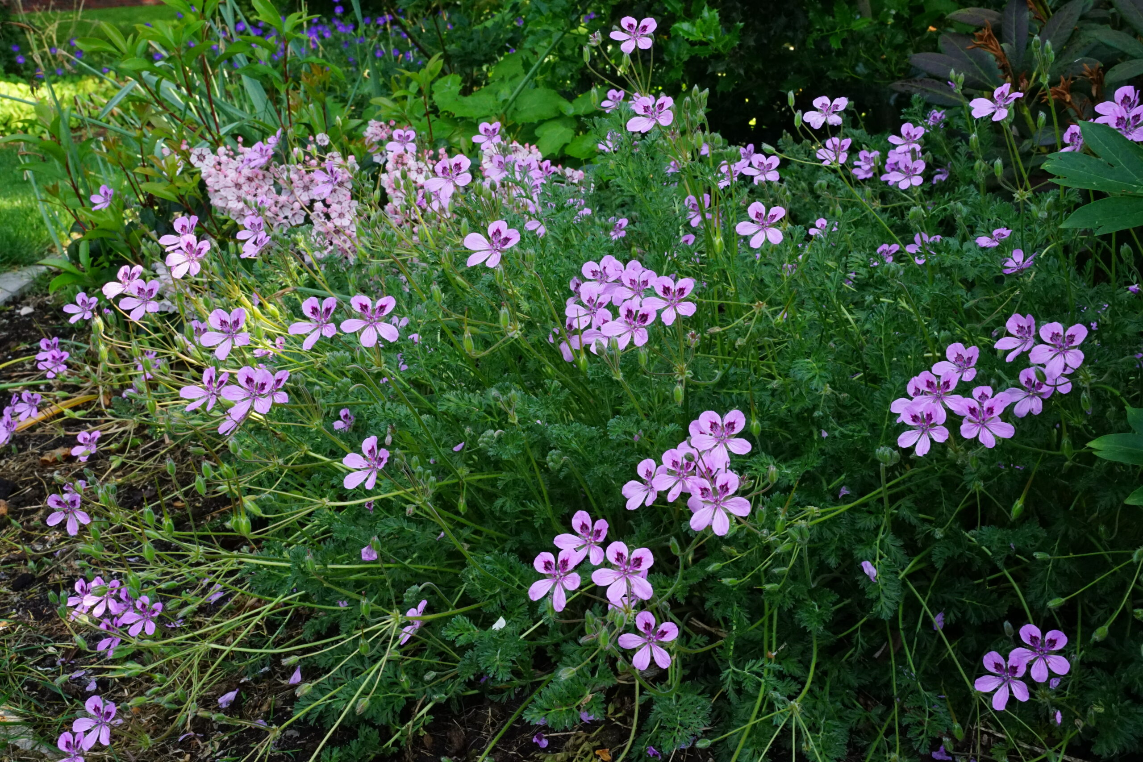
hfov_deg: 42.7
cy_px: 381
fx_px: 1460
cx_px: 572
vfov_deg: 29.2
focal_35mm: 46
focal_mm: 46
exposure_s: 1/200
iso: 4000
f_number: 22
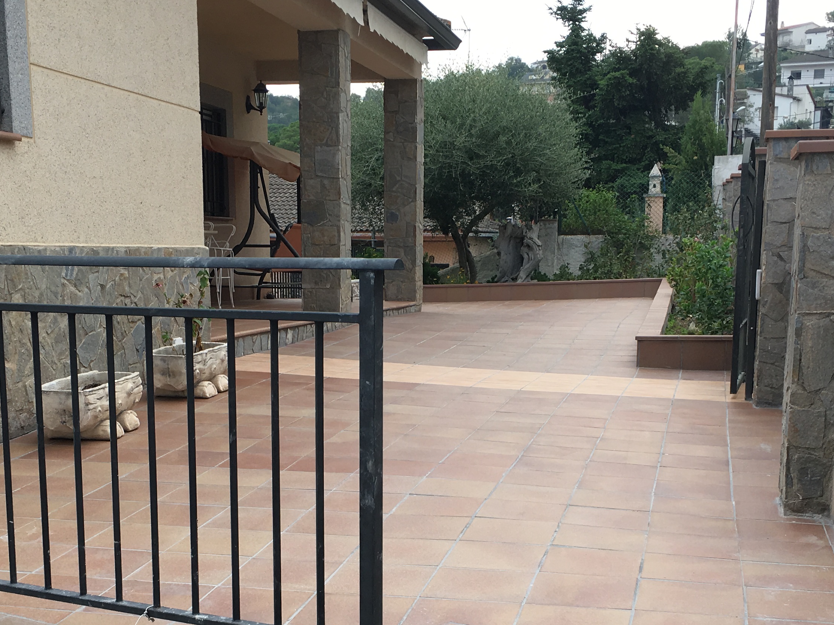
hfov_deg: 36.2
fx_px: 1277
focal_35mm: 53
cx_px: 422
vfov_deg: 27.0
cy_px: 505
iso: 25
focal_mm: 4.15
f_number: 2.2
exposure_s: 1/311
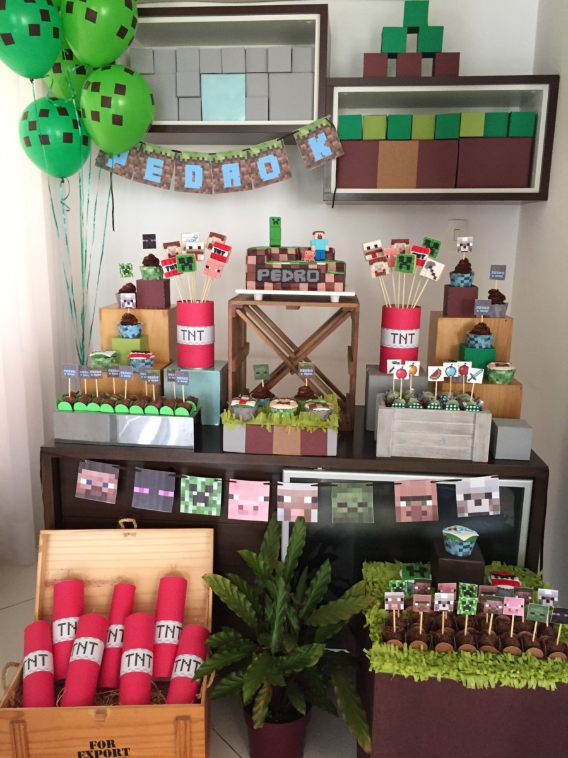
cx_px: 284
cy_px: 379
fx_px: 634
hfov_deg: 48.2
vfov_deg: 61.7
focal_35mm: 29
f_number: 2.2
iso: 160
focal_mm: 4.15
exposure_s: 1/30
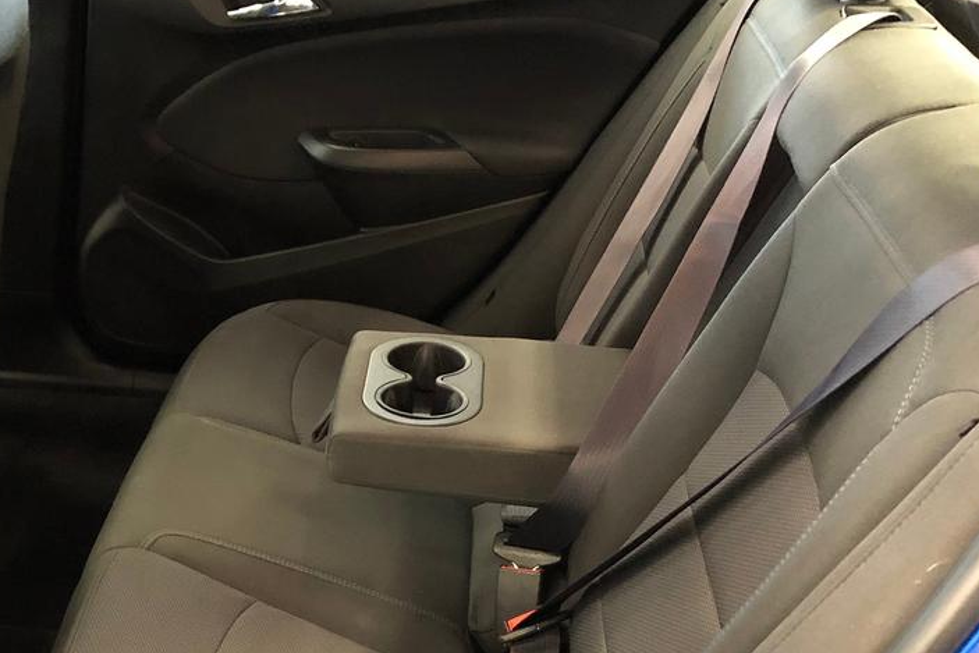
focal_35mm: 53
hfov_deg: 36.9
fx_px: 1442
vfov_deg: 24.8
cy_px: 588
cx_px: 279
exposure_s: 1/4
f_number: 1.8
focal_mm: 4
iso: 100
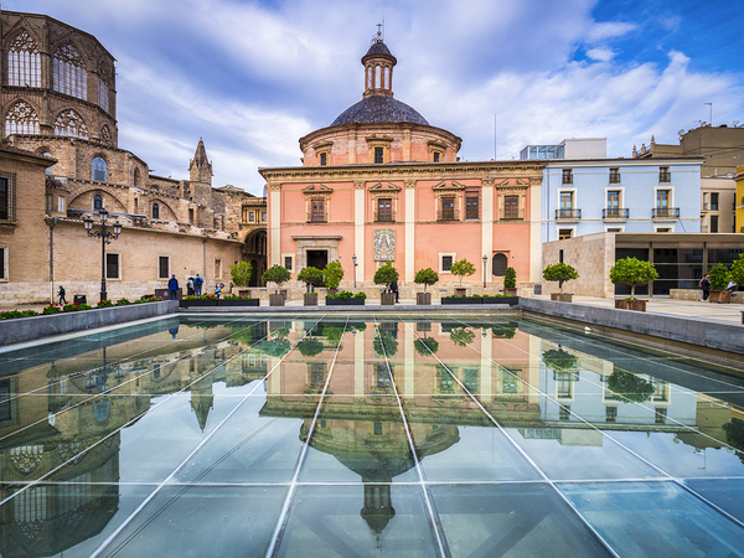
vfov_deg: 78.1
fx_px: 344
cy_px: 279
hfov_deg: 94.5
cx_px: 372
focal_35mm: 16
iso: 400
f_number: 5.6
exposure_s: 1/400
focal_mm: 8
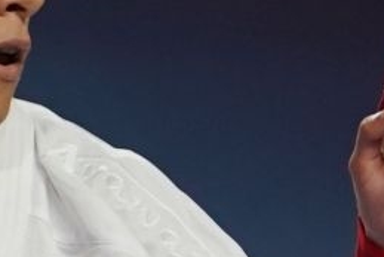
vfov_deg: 0.8
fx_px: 18538
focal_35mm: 1737
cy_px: 475
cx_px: 593
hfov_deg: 1.2
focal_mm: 167
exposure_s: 1/1000
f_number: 2.8
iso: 1000
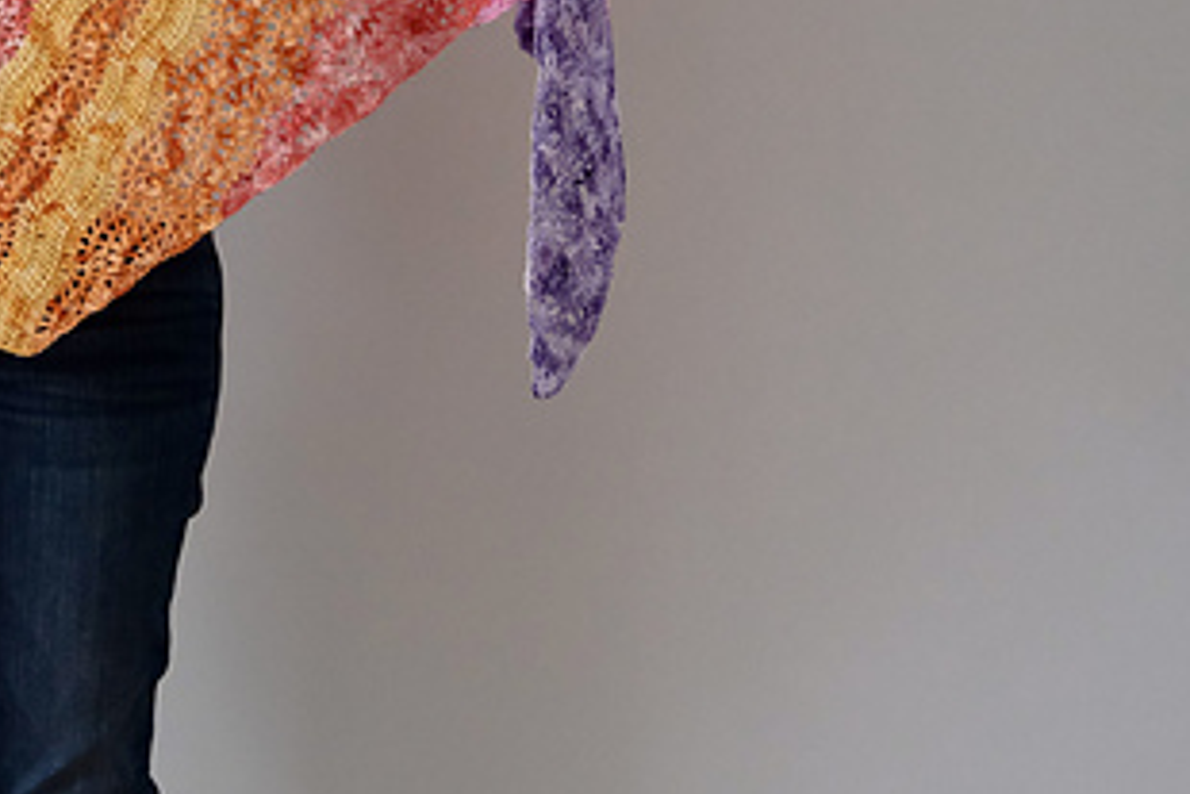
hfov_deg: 20.7
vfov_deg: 14.3
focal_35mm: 95
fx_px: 3142
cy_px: 109
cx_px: -31
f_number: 4
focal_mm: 30.8
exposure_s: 1/100
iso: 3200
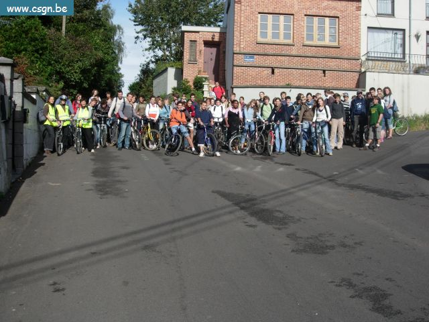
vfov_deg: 37.7
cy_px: 161
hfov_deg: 49.0
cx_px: 214
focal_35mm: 38
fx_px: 471
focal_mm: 7.8
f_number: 4.8
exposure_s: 1/724
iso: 64
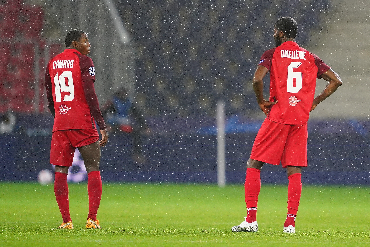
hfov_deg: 5.0
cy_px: 122
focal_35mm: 409
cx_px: 181
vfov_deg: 3.4
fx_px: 4202
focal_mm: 400
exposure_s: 1/1600
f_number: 2.8
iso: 3200
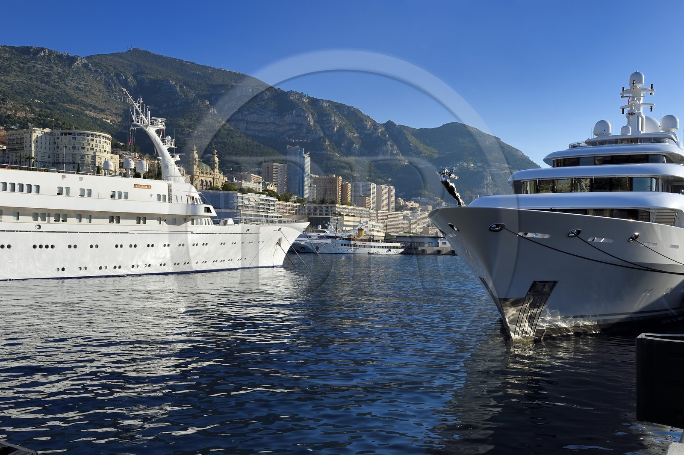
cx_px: 342
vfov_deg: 38.8
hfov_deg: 55.8
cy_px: 228
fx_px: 645
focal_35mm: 34
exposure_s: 1/160
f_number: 18
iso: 200
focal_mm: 34
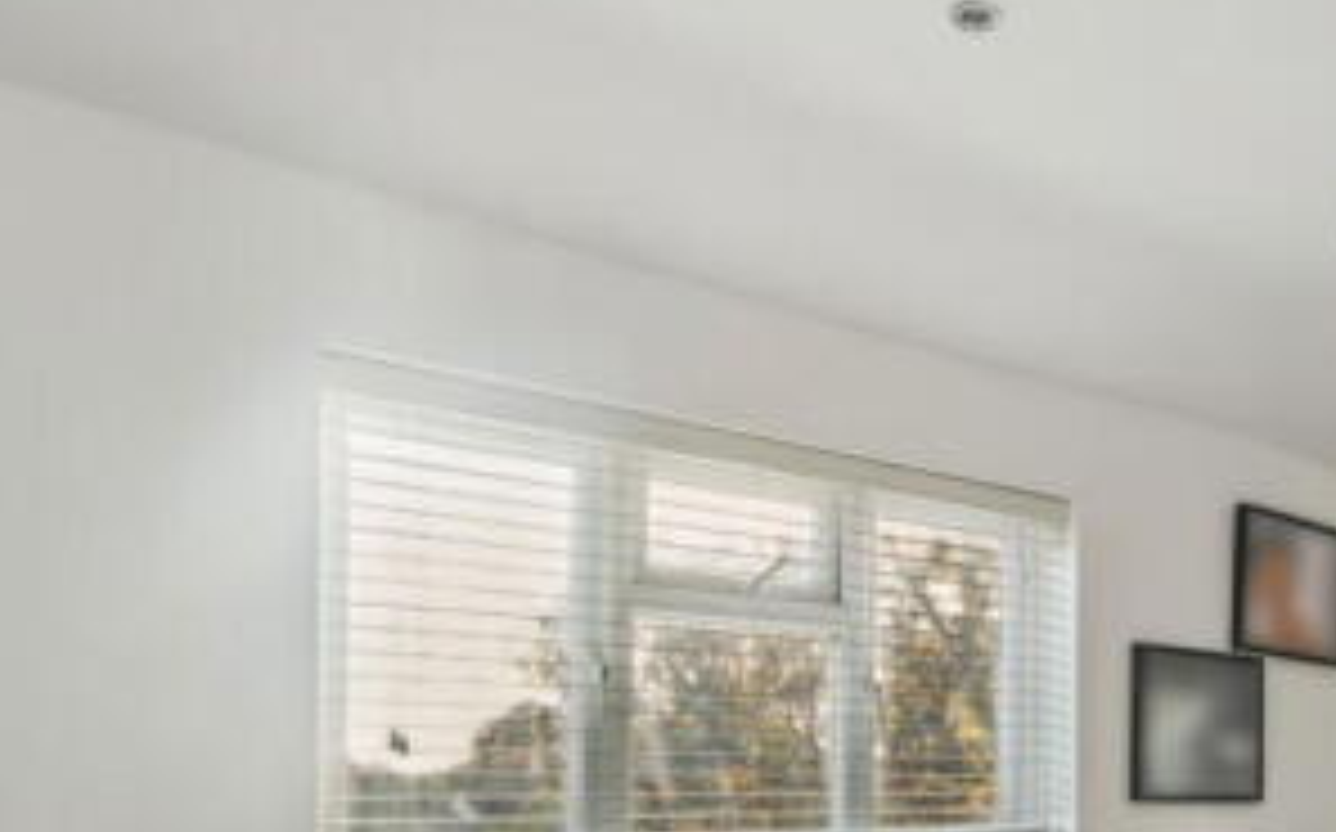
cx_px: 1140
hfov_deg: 49.5
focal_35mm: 36
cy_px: 776
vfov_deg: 33.1
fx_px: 1310
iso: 1600
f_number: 6.3
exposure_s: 1/80
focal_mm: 16
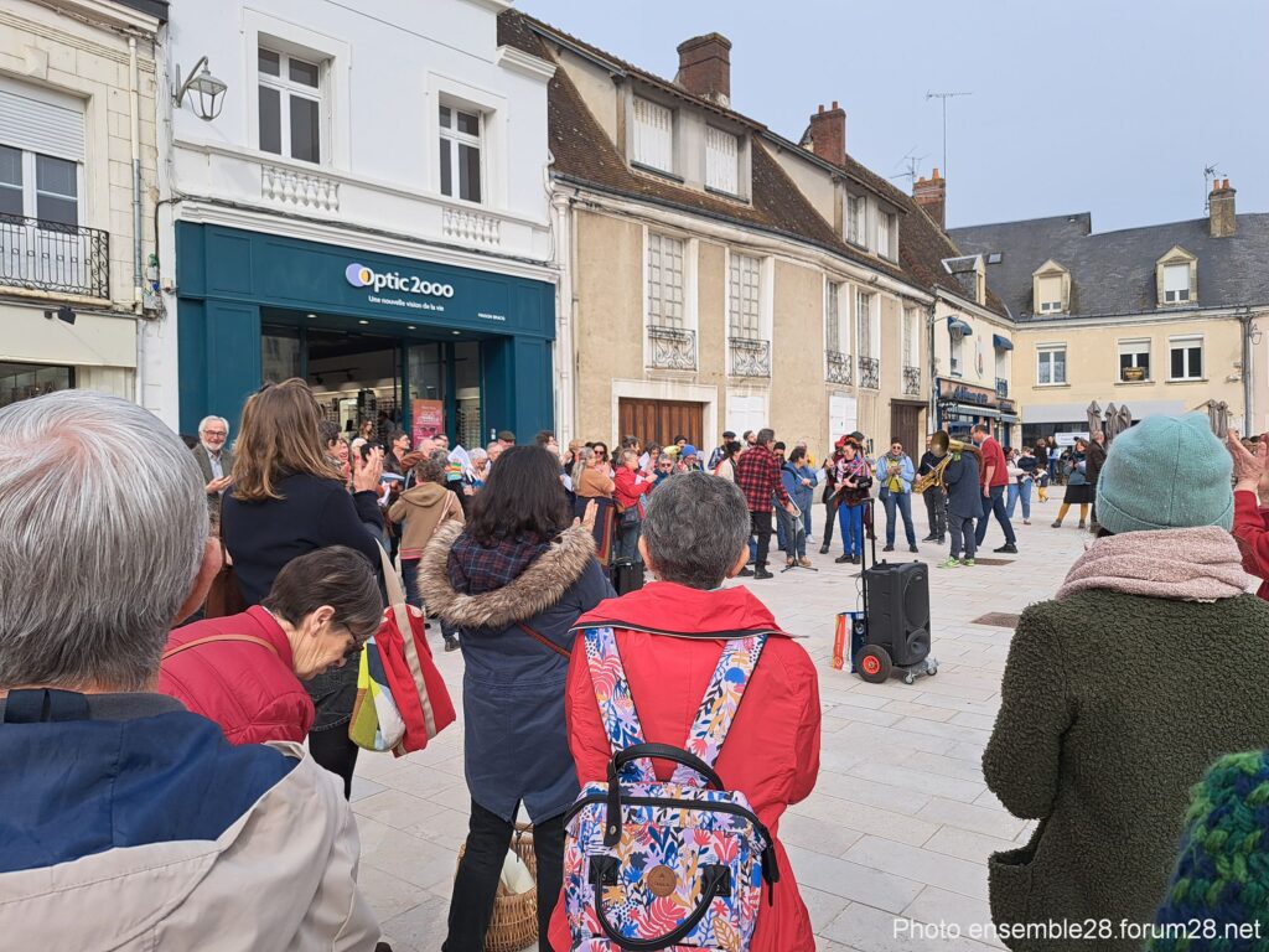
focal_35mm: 24
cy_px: 476
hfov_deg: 71.6
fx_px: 880
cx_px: 634
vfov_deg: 56.8
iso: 50
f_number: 1.8
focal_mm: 5.23
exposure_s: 1/735
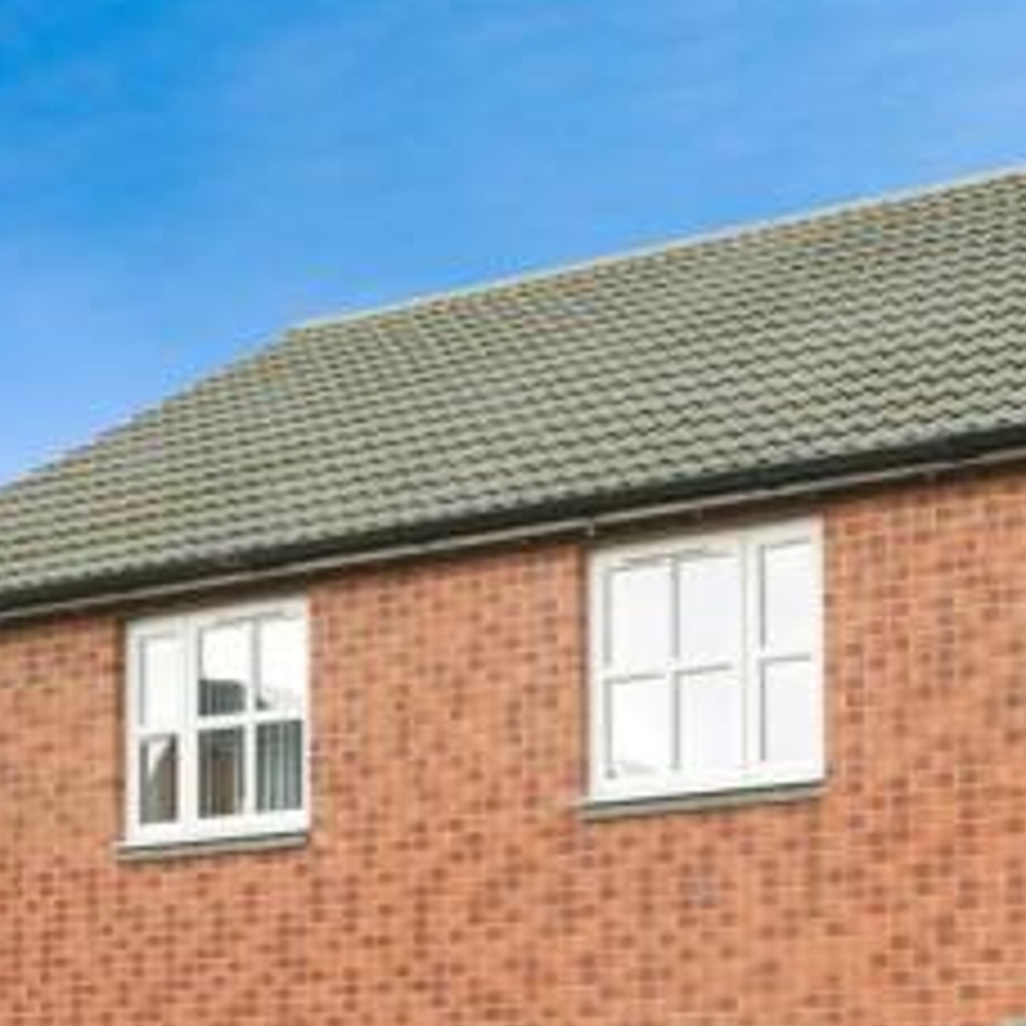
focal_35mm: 78
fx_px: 2616
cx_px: 1060
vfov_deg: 21.6
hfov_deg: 21.3
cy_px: 952
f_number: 8
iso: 2000
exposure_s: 1/800
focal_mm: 32
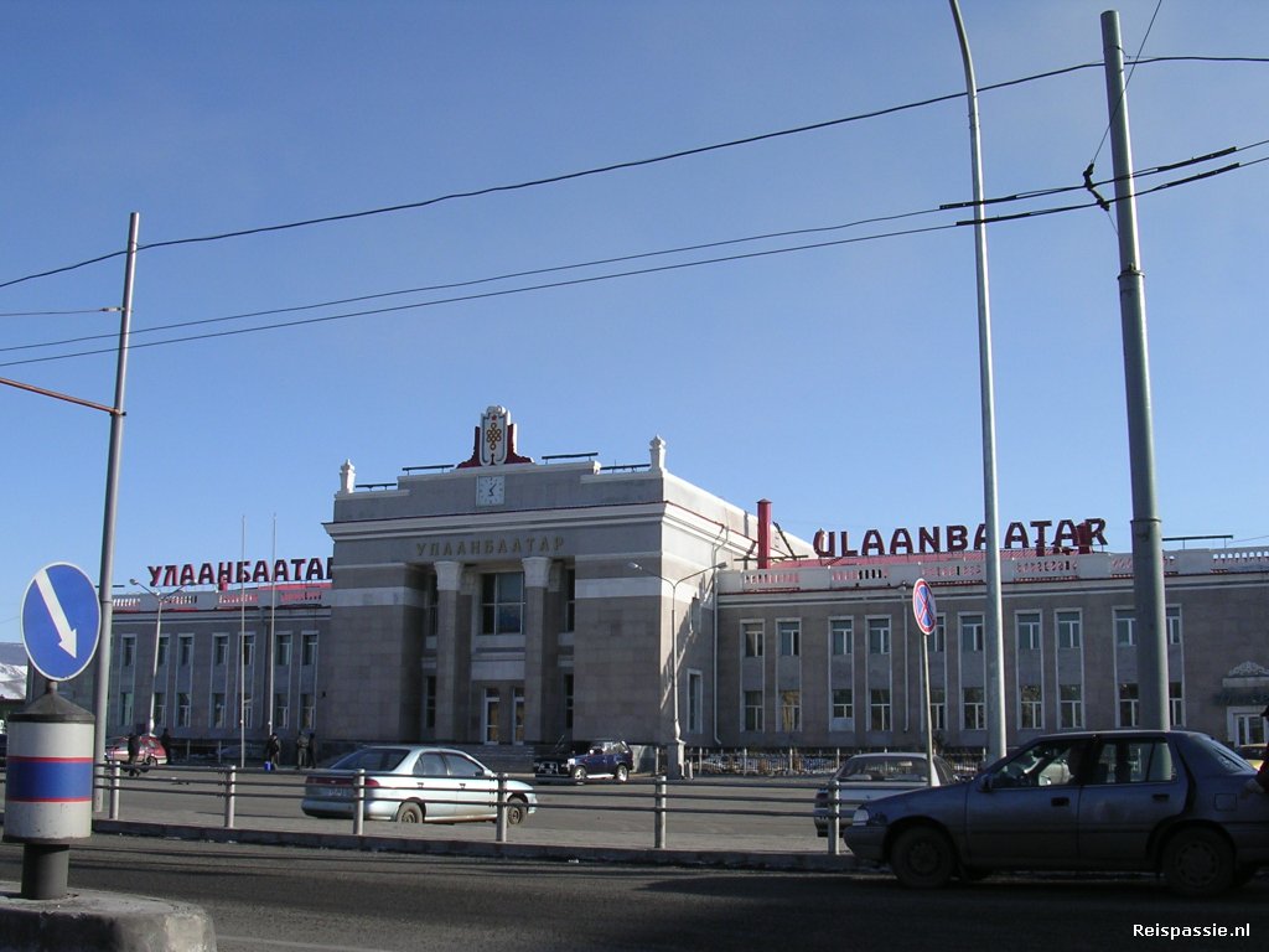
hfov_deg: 49.0
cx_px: 634
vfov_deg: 37.7
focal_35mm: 38
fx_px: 1393
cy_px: 476
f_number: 5.6
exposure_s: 1/305
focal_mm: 5.8
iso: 100
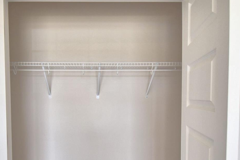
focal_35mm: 26
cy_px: 106
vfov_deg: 48.8
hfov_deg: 68.6
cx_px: 94
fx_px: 173
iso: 320
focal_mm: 10
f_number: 4.5
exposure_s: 1/125
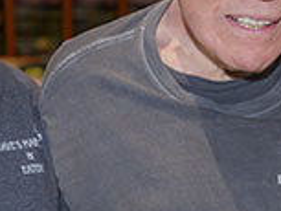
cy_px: 44
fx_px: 1763
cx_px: 261
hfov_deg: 9.1
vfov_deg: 6.8
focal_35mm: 217
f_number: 4
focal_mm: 46
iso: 400
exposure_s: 1/200
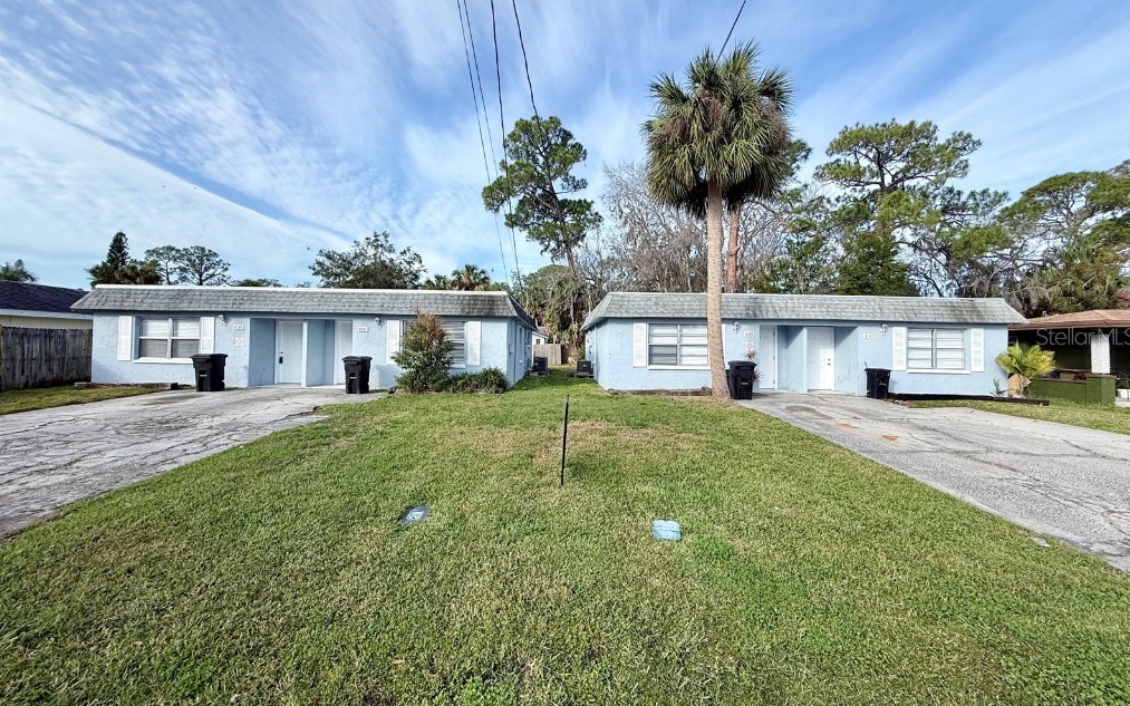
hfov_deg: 101.5
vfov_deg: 74.7
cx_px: 570
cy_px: 336
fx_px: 462
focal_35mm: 15
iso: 50
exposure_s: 1/1259
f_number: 2.2
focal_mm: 2.22
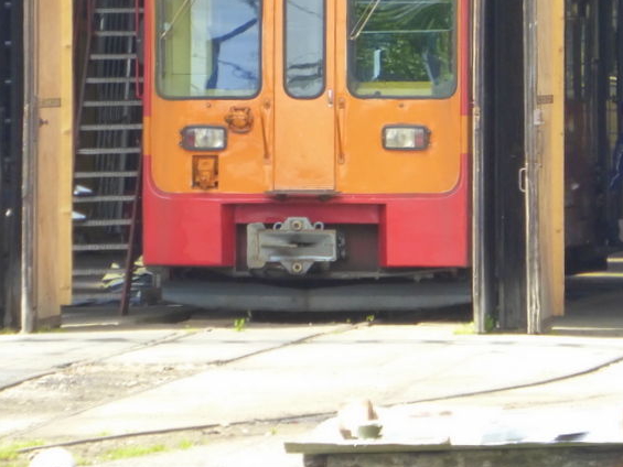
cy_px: 36
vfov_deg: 2.8
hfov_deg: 3.7
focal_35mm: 533
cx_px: 251
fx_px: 9595
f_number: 5.7
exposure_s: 1/80
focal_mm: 44.4
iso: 160
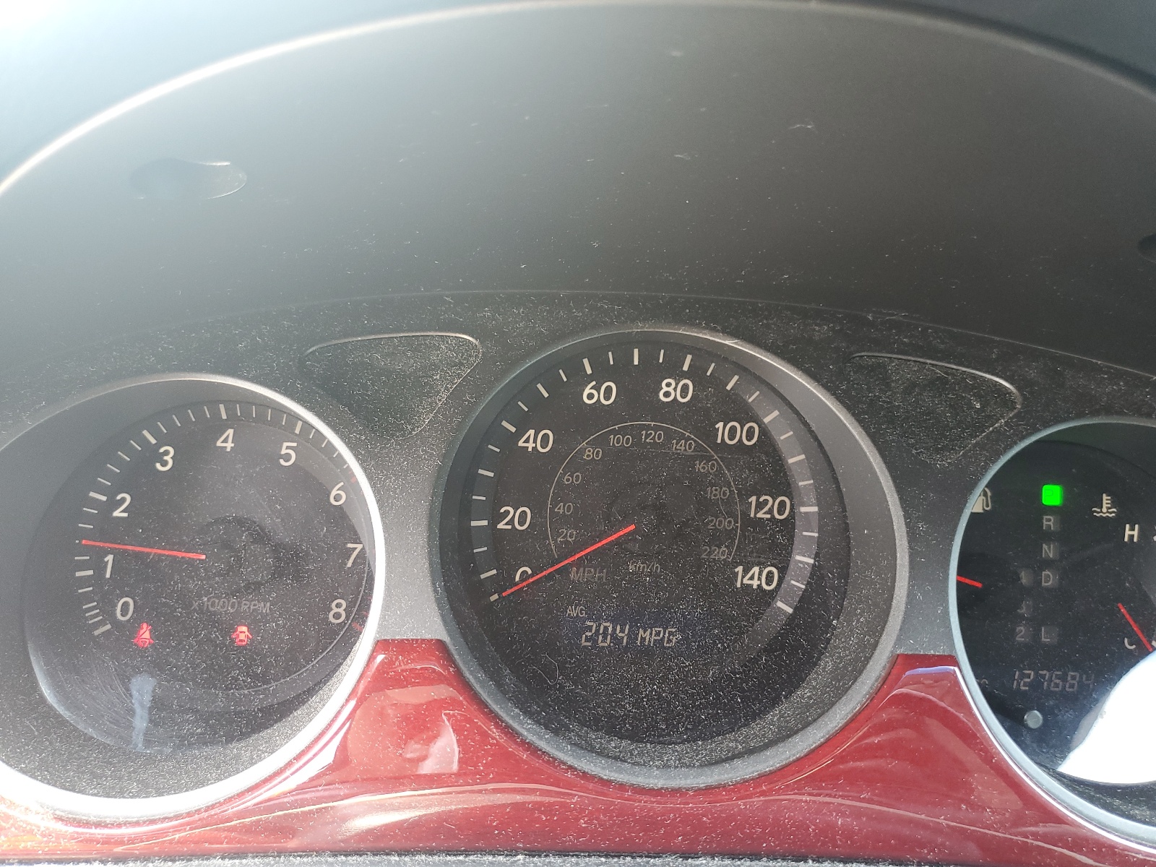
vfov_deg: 53.1
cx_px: 578
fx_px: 868
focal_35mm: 26
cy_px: 434
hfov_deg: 67.3
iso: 83
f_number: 1.5
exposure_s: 1/60.2
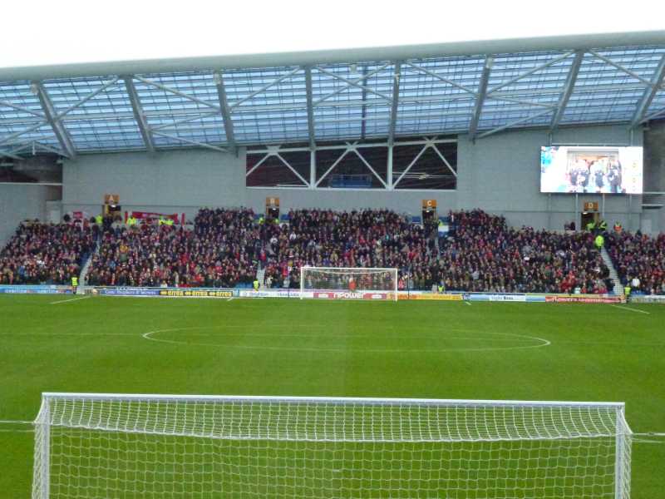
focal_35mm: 82
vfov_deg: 18.0
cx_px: 332
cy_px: 250
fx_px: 1575
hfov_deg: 23.8
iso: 1600
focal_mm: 14.8
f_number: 4.8
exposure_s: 1/400
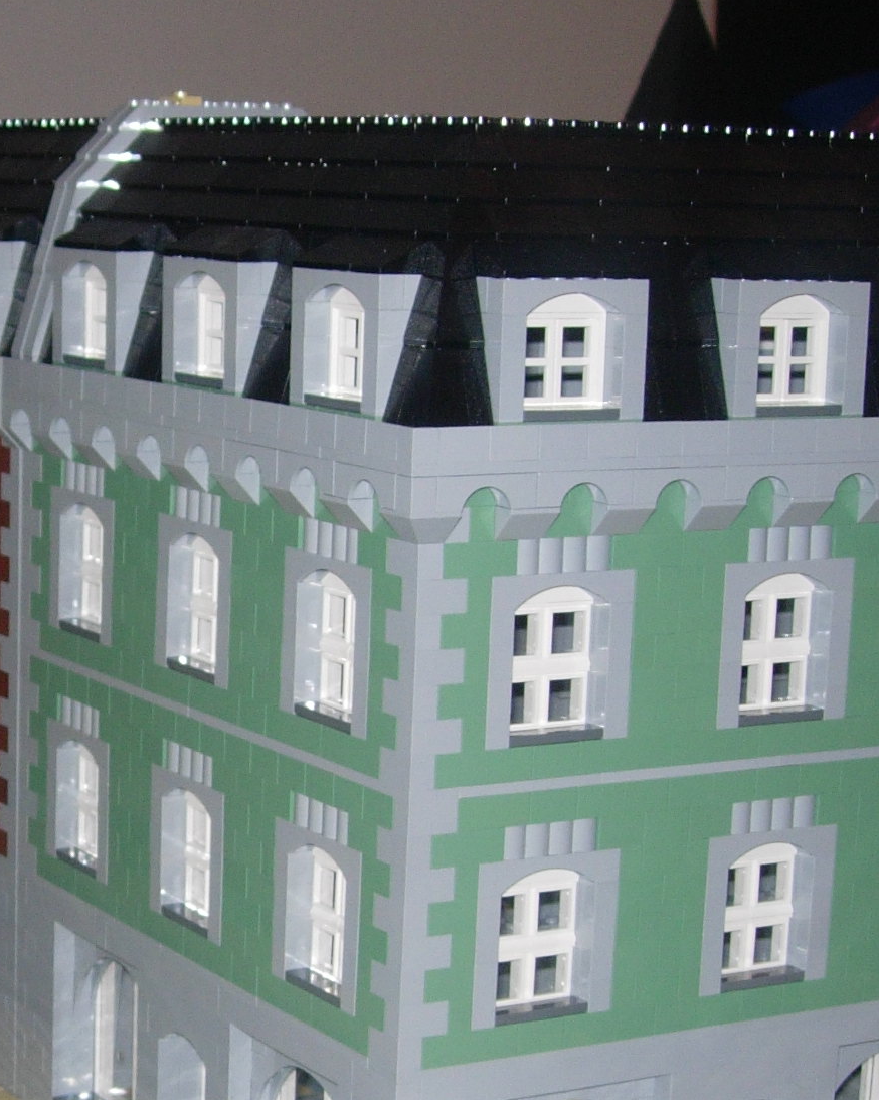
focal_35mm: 88
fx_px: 2862
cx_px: 75
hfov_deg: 17.2
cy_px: 767
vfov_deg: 21.6
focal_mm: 7.8
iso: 79
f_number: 2.8
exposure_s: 1/64
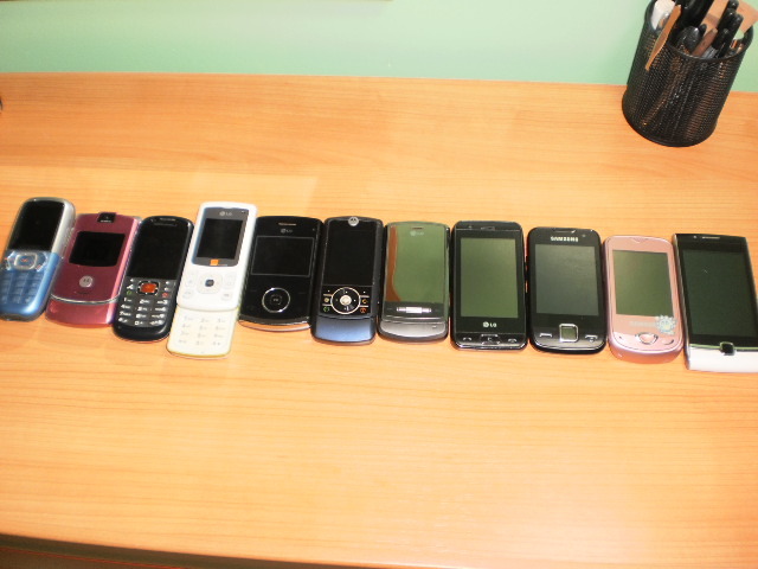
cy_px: 284
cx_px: 379
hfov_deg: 51.4
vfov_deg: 39.7
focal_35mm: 36
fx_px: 788
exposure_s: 1/30
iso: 125
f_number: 3.1
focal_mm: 6.3
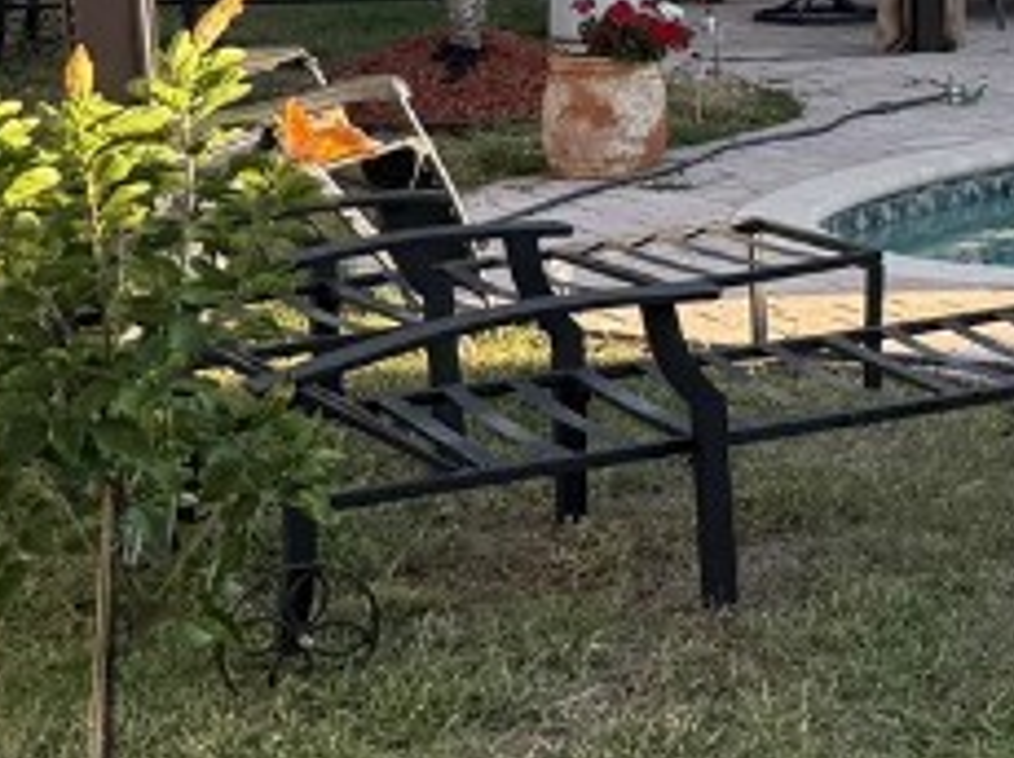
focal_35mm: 107
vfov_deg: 13.3
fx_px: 3131
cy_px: -256
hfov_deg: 14.9
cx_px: 2050
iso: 100
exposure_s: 1/788
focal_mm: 6.76
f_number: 1.78
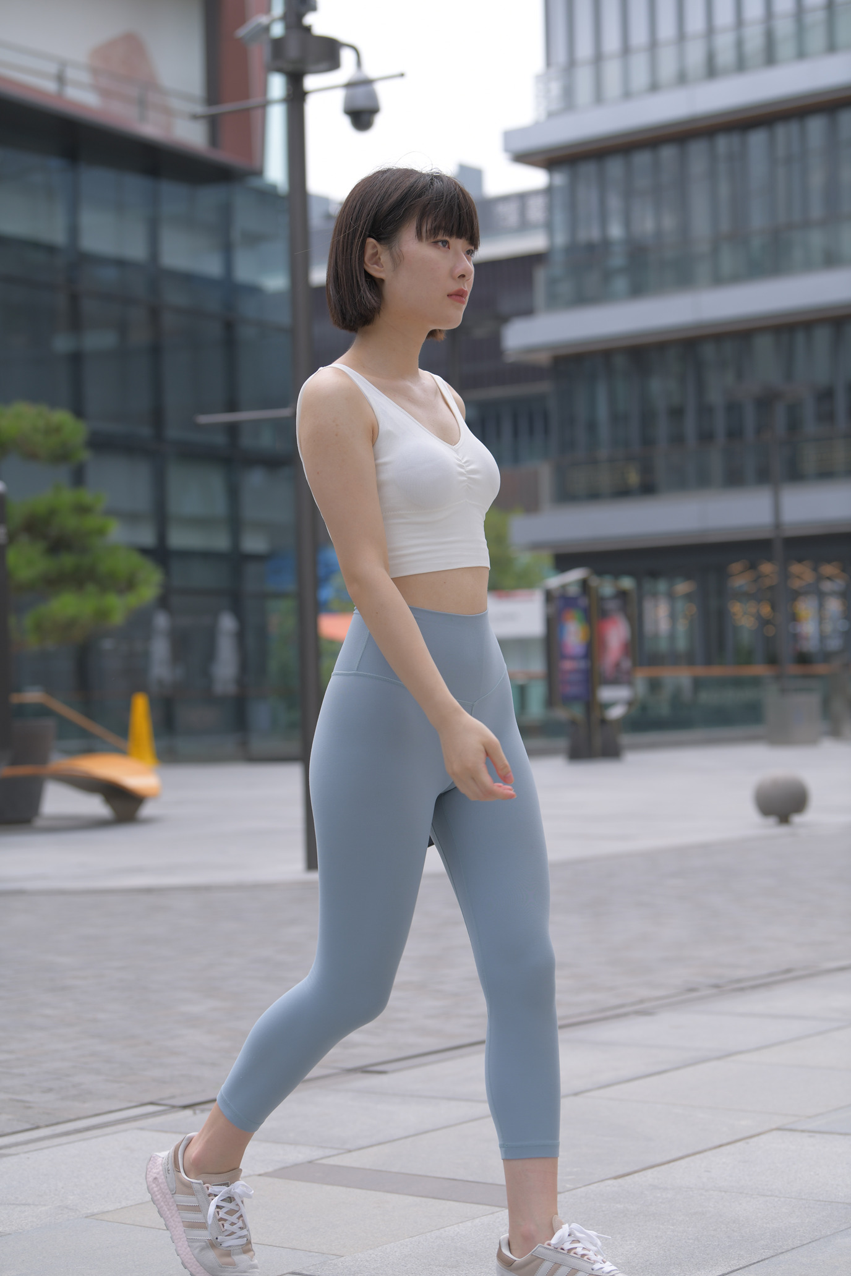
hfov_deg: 19.5
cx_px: 426
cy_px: 638
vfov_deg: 28.8
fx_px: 2482
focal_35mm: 70
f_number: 4
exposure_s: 1/640
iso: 110
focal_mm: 70
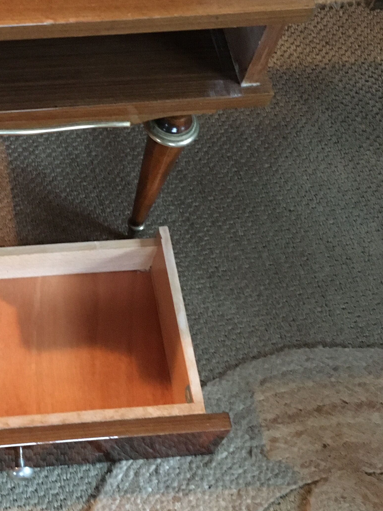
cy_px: 207
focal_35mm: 57
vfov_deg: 33.7
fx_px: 841
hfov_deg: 24.7
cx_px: 17
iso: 500
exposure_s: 1/17
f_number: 2.2
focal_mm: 4.15
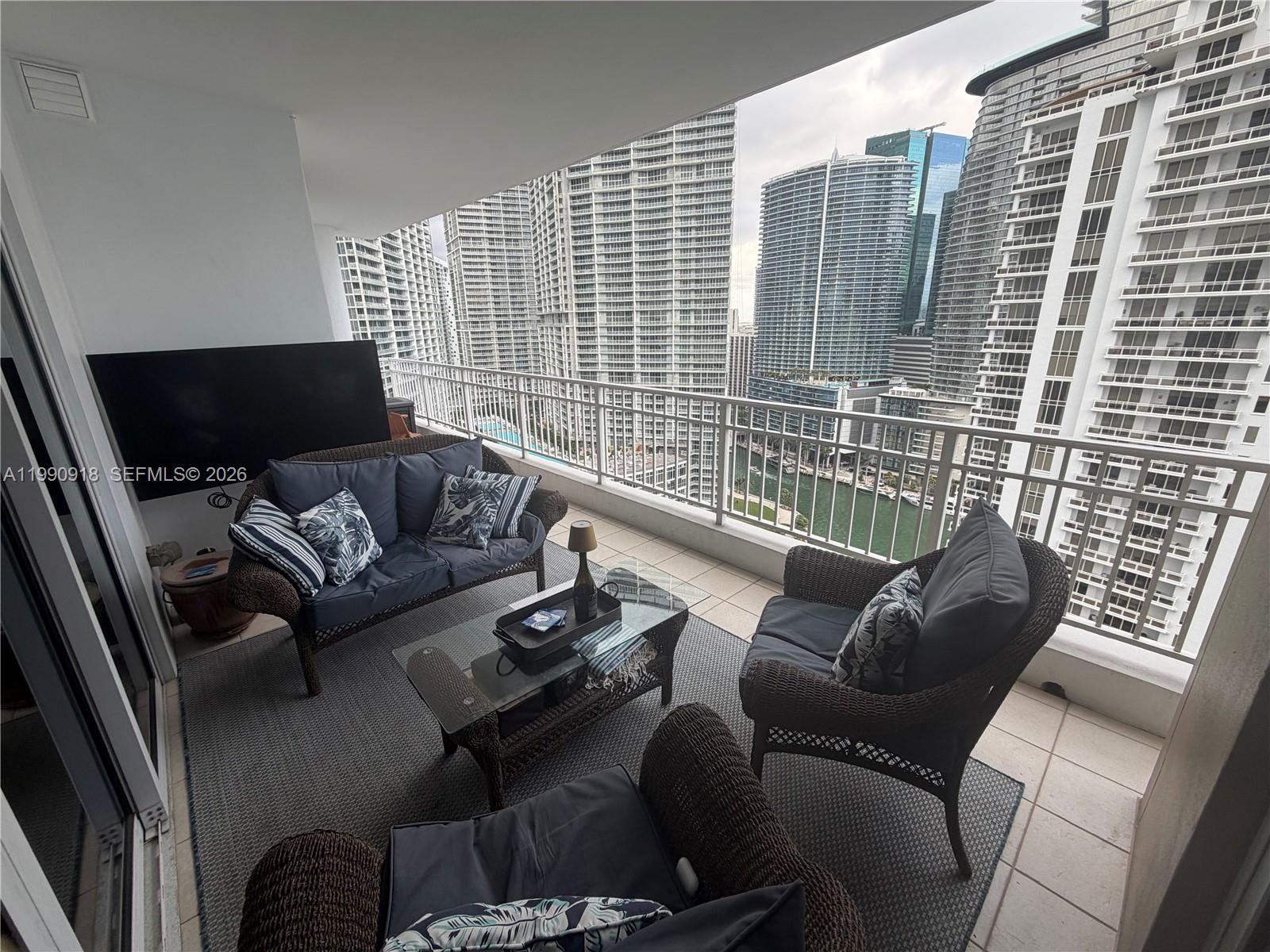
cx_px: 635
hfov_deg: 102.1
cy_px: 476
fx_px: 514
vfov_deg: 85.7
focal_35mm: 14
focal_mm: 2.22
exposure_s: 1/212
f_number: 2.2
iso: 40
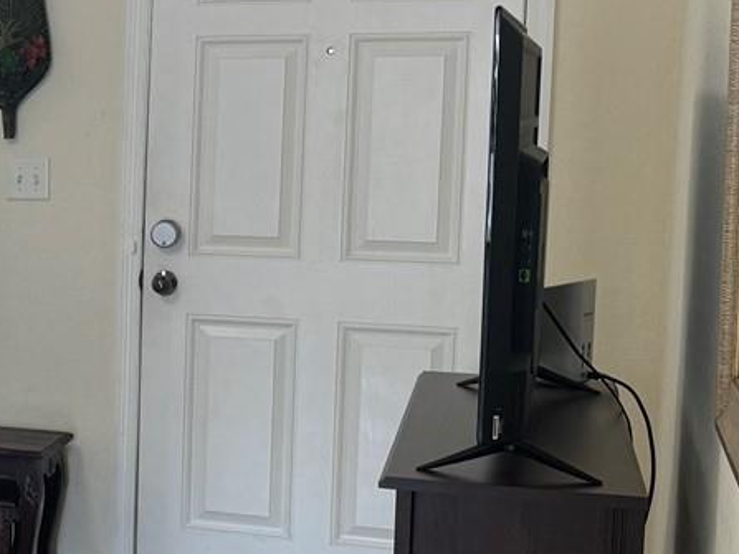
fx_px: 1835
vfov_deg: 17.2
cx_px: -369
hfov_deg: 19.8
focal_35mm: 86
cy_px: 273
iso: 125
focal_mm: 6.86
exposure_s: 1/60
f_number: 1.78
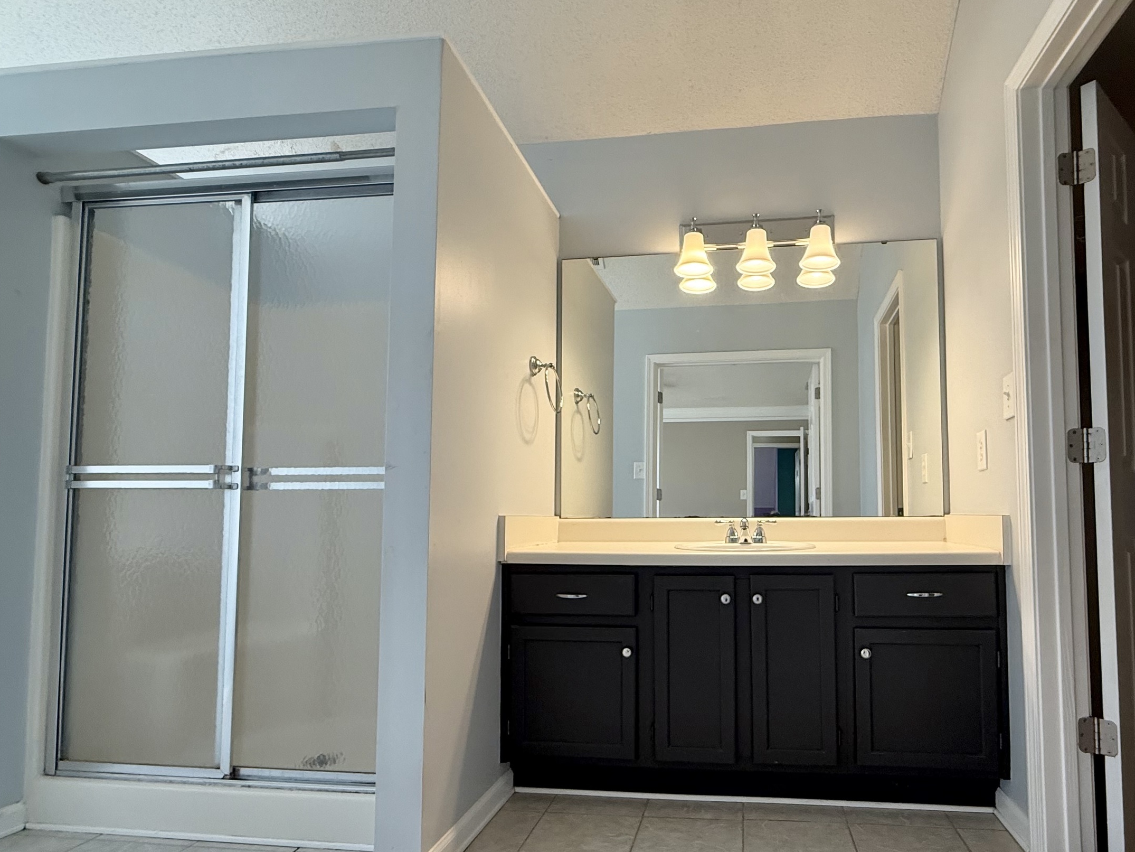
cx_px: 683
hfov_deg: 80.7
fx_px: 656
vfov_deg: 65.7
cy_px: 485
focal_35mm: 20
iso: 200
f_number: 2.2
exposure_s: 1/120
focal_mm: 2.22
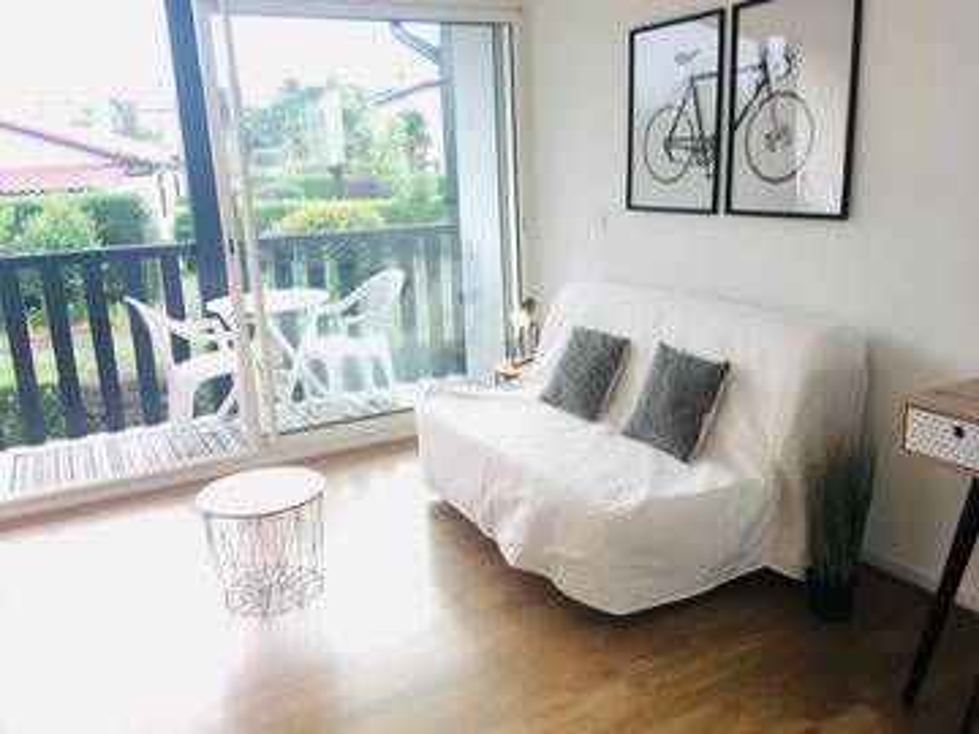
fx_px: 820
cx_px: 490
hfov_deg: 61.7
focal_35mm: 29
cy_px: 367
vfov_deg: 48.2
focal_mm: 4.15
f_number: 2.2
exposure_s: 1/50
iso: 25
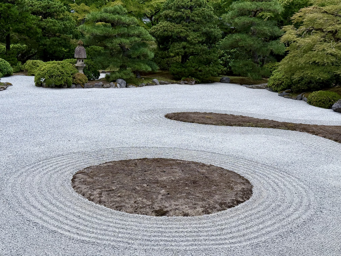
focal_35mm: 48
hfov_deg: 39.7
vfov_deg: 30.3
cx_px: 170
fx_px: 473
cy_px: 128
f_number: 1.78
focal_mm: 6.76
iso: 80
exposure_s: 1/2033
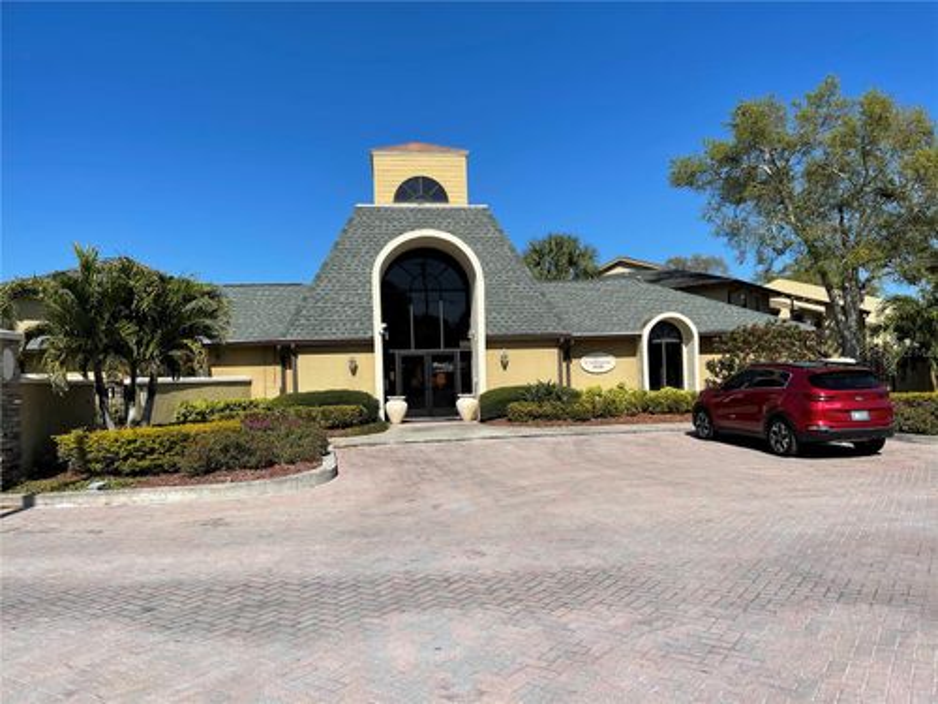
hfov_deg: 67.3
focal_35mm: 26
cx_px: 469
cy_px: 352
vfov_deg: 53.1
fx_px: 705
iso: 32
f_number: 1.6
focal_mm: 5.1
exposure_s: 1/5376
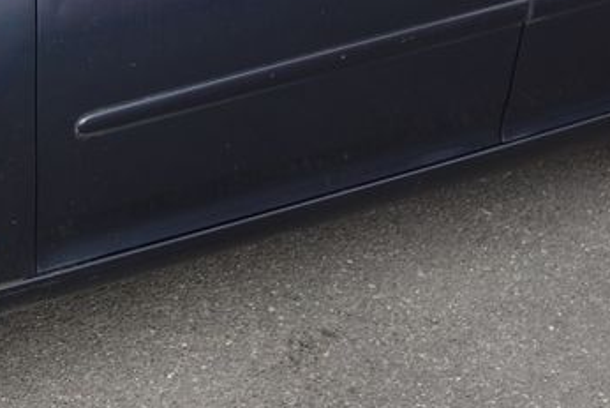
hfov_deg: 20.3
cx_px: -5
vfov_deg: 13.9
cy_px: 0
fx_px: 1644
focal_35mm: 97
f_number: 2.2
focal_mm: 10.4
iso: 125
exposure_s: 1/100
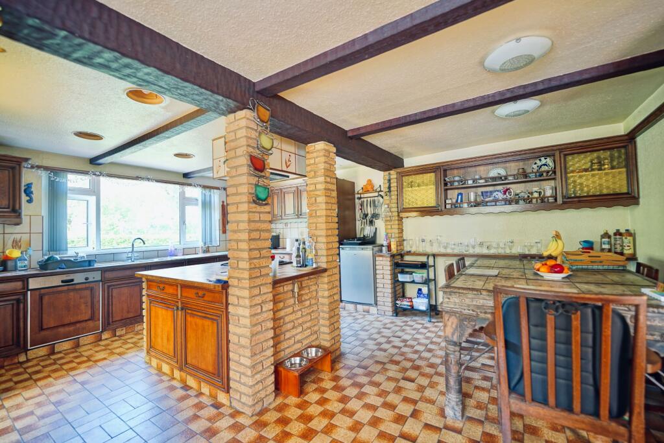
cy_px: 222
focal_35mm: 14
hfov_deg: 104.2
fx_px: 258
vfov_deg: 81.2
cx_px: 332
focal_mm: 14
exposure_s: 1/13
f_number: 1.8
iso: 125
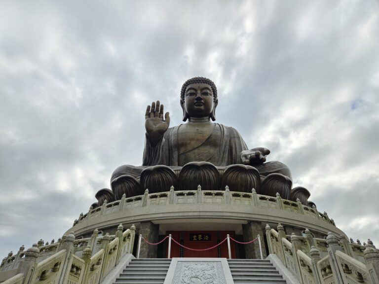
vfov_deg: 58.9
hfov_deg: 73.9
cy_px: 142
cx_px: 190
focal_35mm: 23
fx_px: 252
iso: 32
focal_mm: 5.4
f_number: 1.8
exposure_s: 1/1610
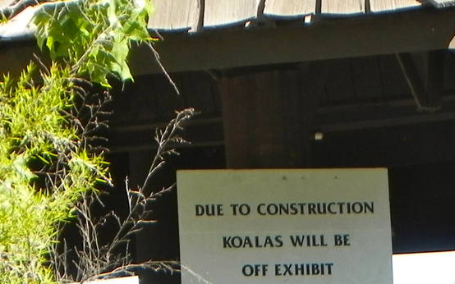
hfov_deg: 3.2
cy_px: 434
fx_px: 8046
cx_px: 347
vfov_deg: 2.0
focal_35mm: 649
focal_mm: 37.7
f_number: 5
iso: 160
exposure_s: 1/212
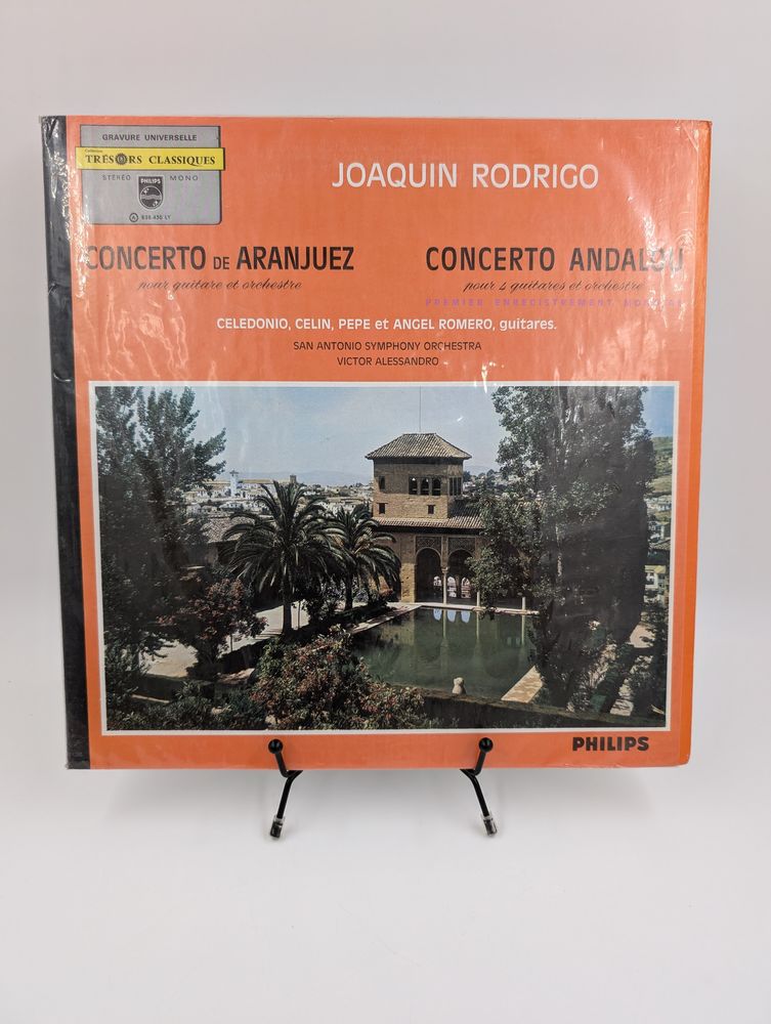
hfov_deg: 56.9
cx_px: 386
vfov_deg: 71.5
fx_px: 711
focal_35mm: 24
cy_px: 512
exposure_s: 1/117
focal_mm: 6.9
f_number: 1.68
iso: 119
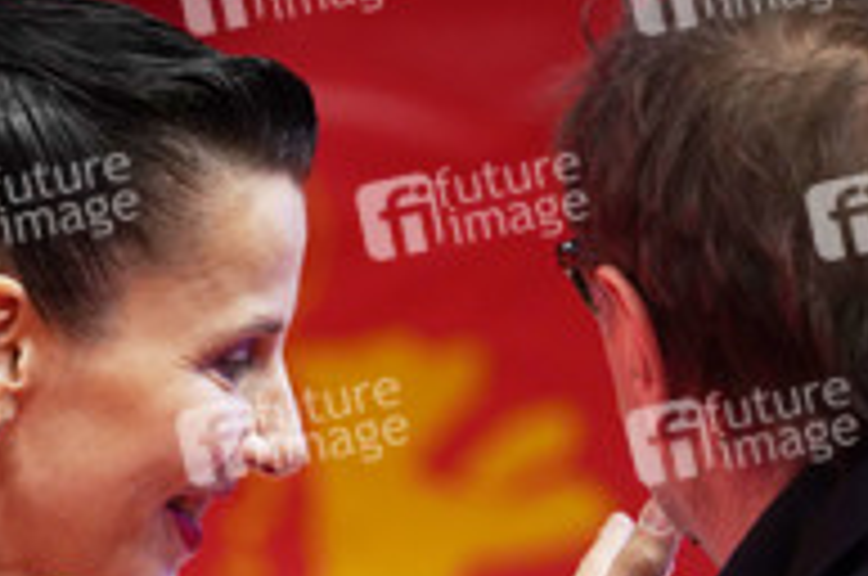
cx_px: 353
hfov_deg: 4.4
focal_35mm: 468
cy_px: 544
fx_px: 11265
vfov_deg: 2.9
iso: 3200
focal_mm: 200
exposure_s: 1/250
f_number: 5.6
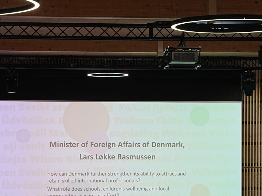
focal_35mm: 177
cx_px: 121
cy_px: 215
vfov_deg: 8.3
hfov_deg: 11.2
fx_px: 1340
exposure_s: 1/160
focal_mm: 70
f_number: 2.8
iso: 400
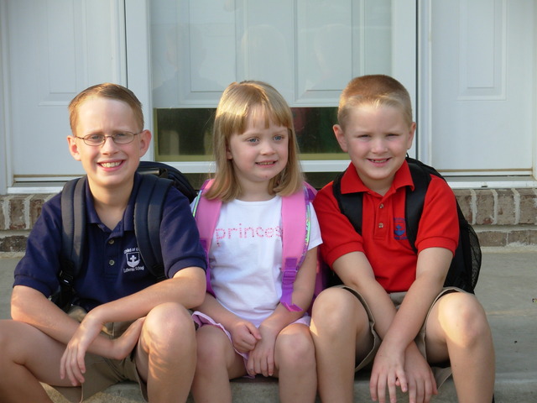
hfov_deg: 17.6
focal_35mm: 112
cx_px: 268
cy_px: 202
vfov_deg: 13.2
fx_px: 1737
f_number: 4.2
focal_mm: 18.6
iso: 50
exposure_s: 1/108
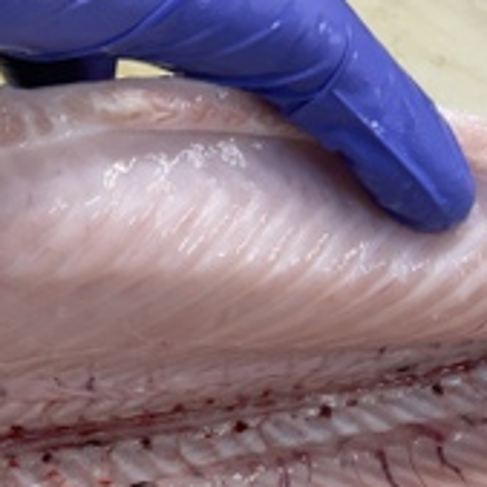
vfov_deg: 22.7
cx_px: 130
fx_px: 1162
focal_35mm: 73
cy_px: 490
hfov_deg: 23.5
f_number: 1.8
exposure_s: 1/120
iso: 40
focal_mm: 3
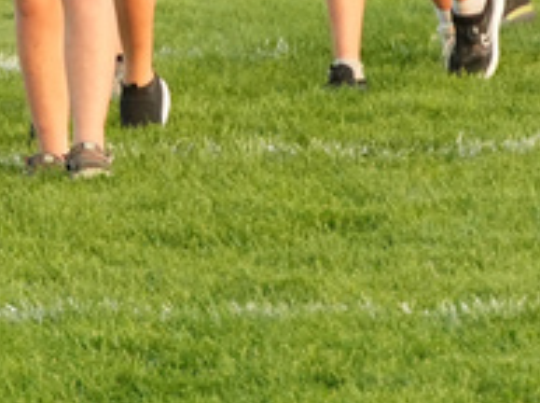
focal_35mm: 675
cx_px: -215
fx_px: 10510
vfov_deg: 2.2
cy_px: -208
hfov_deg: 2.9
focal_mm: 88
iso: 1600
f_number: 5.6
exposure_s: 1/400
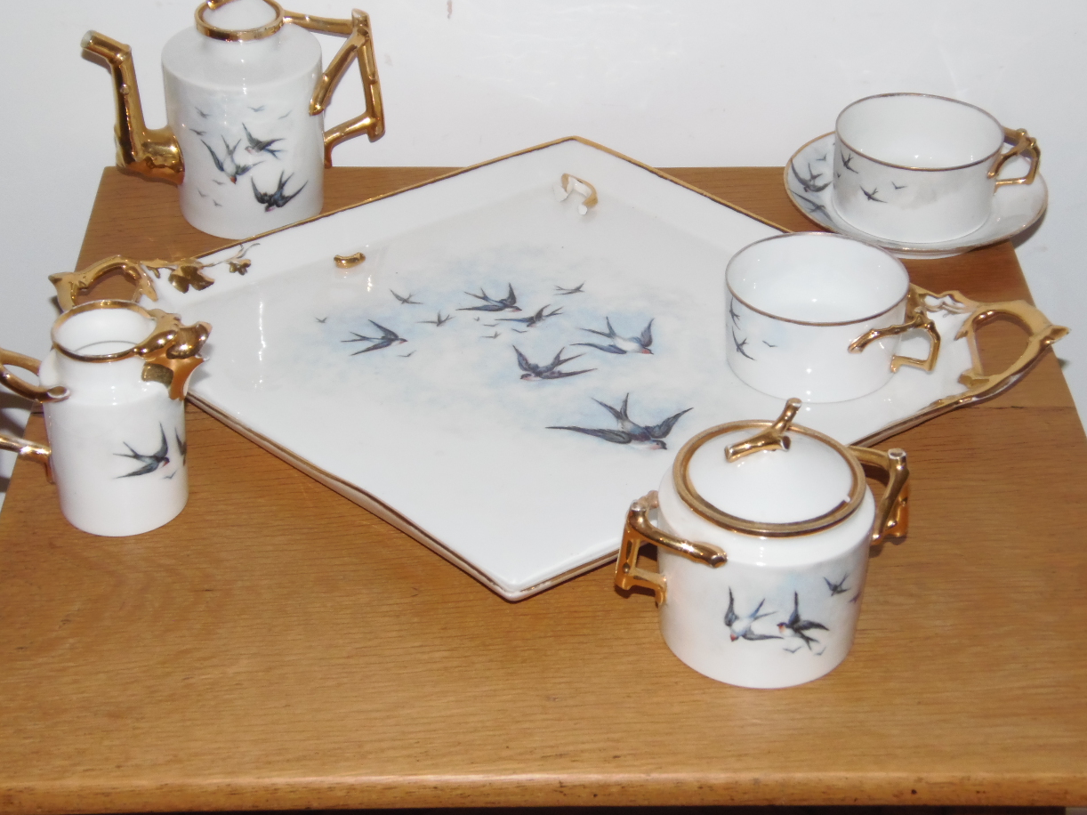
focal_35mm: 66
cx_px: 539
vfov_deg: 22.2
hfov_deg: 29.4
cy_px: 401
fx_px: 2072
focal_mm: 11.7
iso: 200
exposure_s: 1/15
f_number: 4
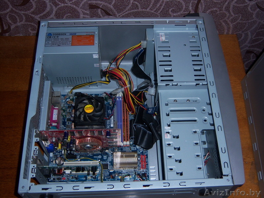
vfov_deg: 34.3
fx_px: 320
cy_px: 99
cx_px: 132
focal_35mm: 42
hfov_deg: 44.8
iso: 80
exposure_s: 1/60
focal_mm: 8.9
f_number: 2.8
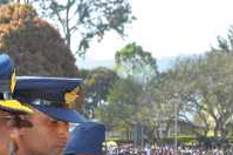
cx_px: 109
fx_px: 1111
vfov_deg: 7.8
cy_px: 215
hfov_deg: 12.0
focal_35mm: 172
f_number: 10
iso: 200
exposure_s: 1/125
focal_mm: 38
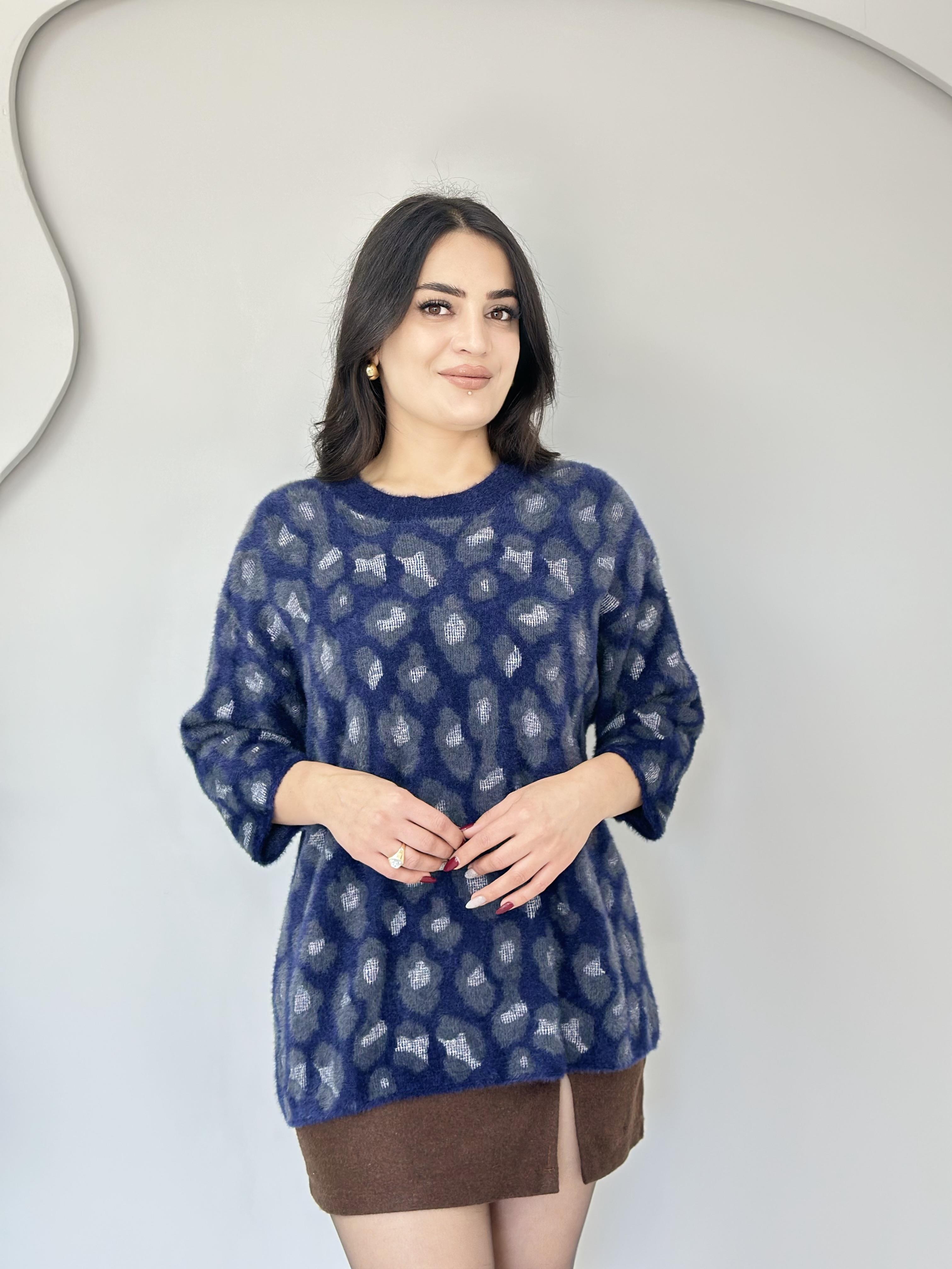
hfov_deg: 30.3
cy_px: 634
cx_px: 476
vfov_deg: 39.7
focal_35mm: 48
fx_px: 1760
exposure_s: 1/50
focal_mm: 6.86
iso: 80
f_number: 1.78
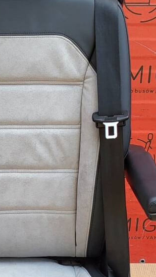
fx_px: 595
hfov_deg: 14.8
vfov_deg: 26.0
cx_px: 29
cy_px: 196
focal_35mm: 81
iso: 40
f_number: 1.8
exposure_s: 1/220
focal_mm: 5.4
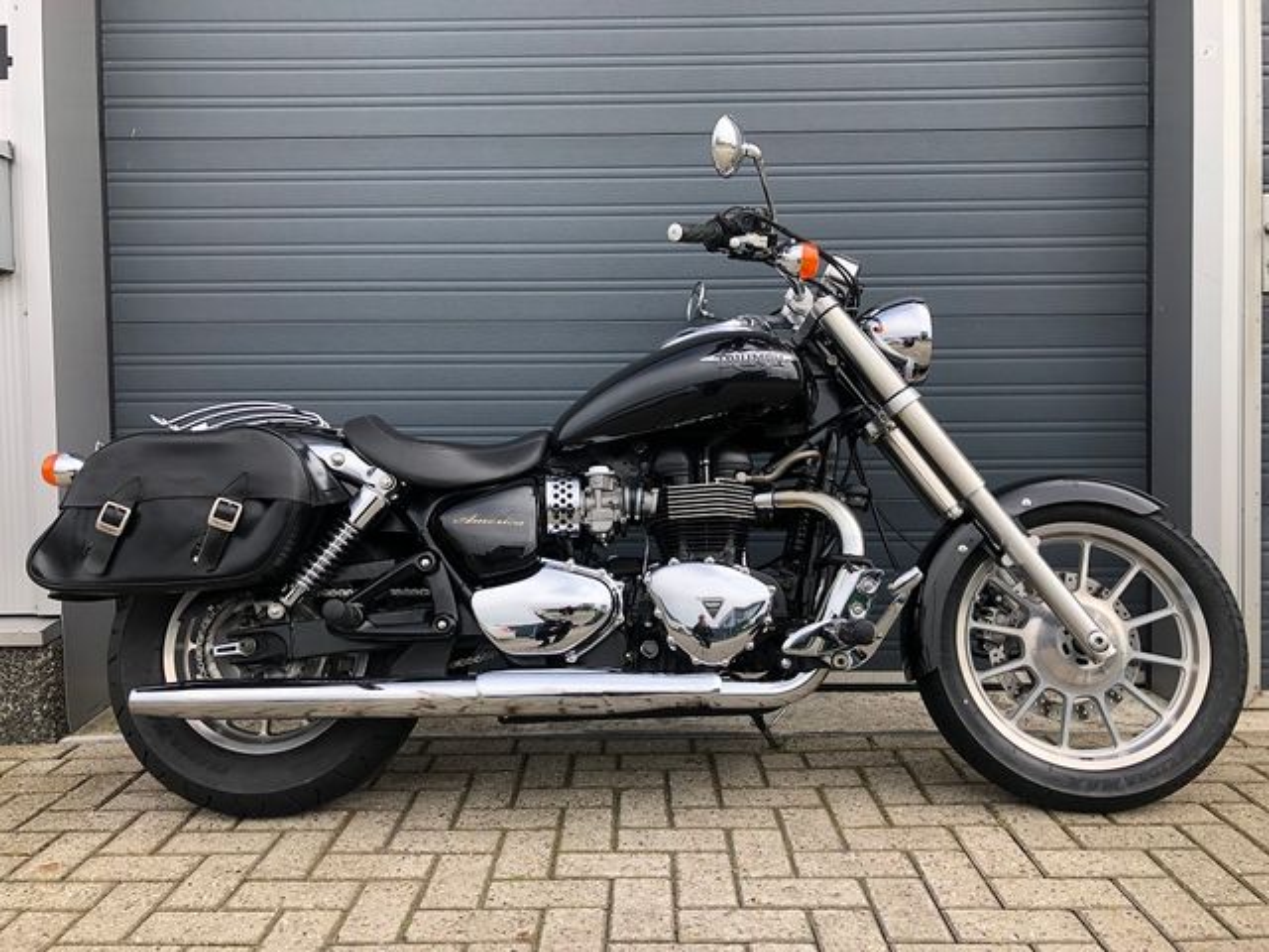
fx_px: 1026
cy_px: 476
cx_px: 634
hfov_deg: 63.4
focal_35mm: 28
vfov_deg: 49.7
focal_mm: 3.99
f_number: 1.8
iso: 25
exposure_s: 1/484
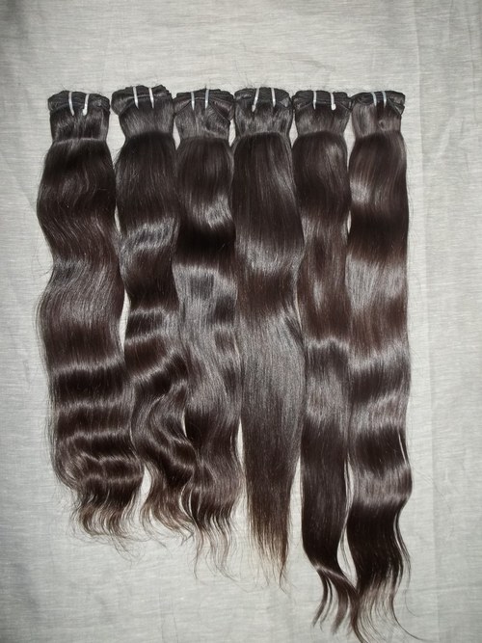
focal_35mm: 33
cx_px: 241
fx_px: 613
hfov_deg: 42.9
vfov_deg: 55.4
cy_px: 322
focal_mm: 5.9
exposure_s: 1/30
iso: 64
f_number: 3.3
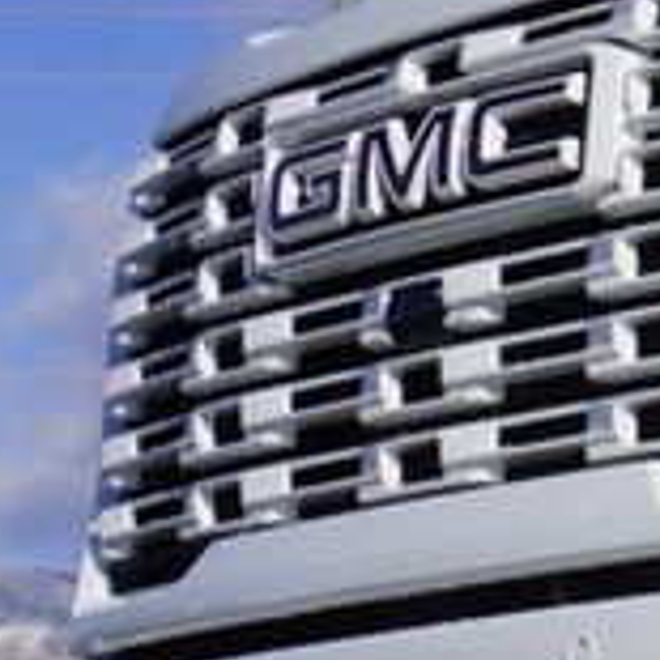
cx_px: 1942
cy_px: 677
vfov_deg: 7.9
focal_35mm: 219
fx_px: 4724
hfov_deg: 7.2
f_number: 11
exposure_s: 1/200
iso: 100
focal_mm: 26
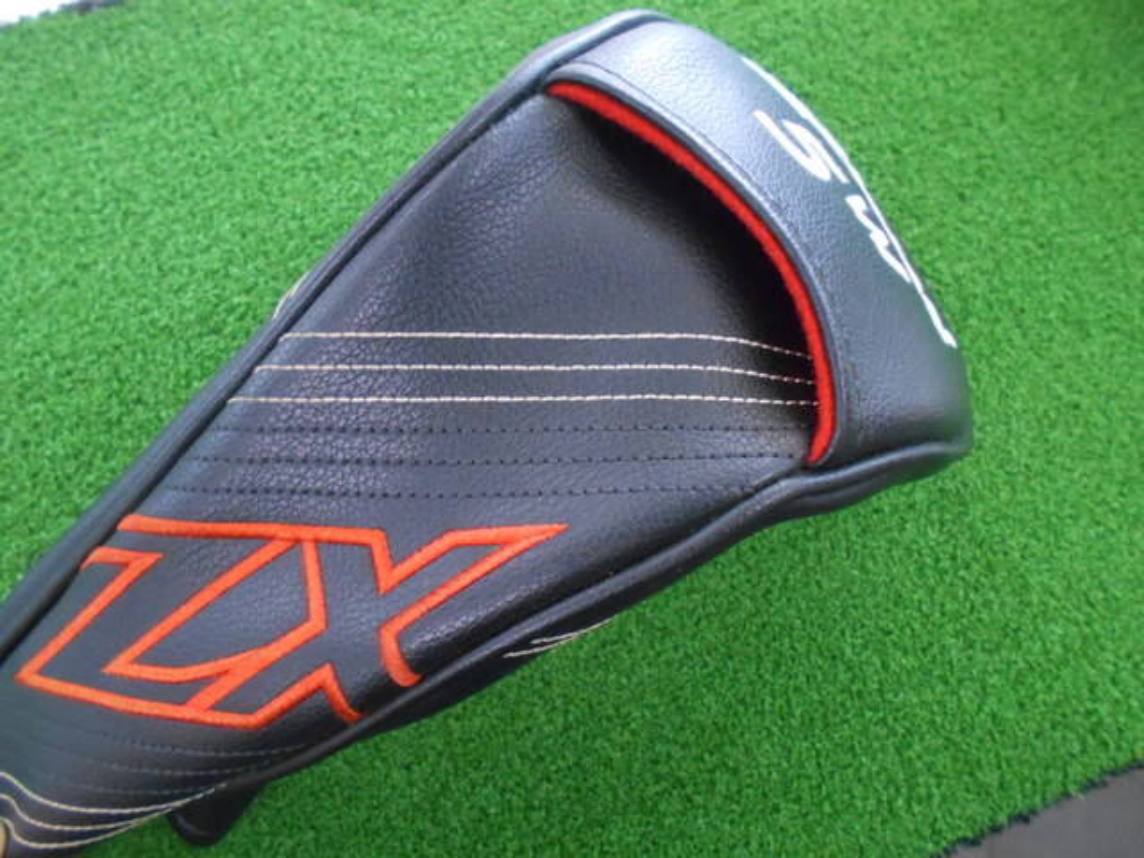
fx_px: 859
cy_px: 429
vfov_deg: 53.1
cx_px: 572
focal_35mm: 26
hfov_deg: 67.3
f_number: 3.2
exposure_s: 1/80
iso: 800
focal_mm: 4.6
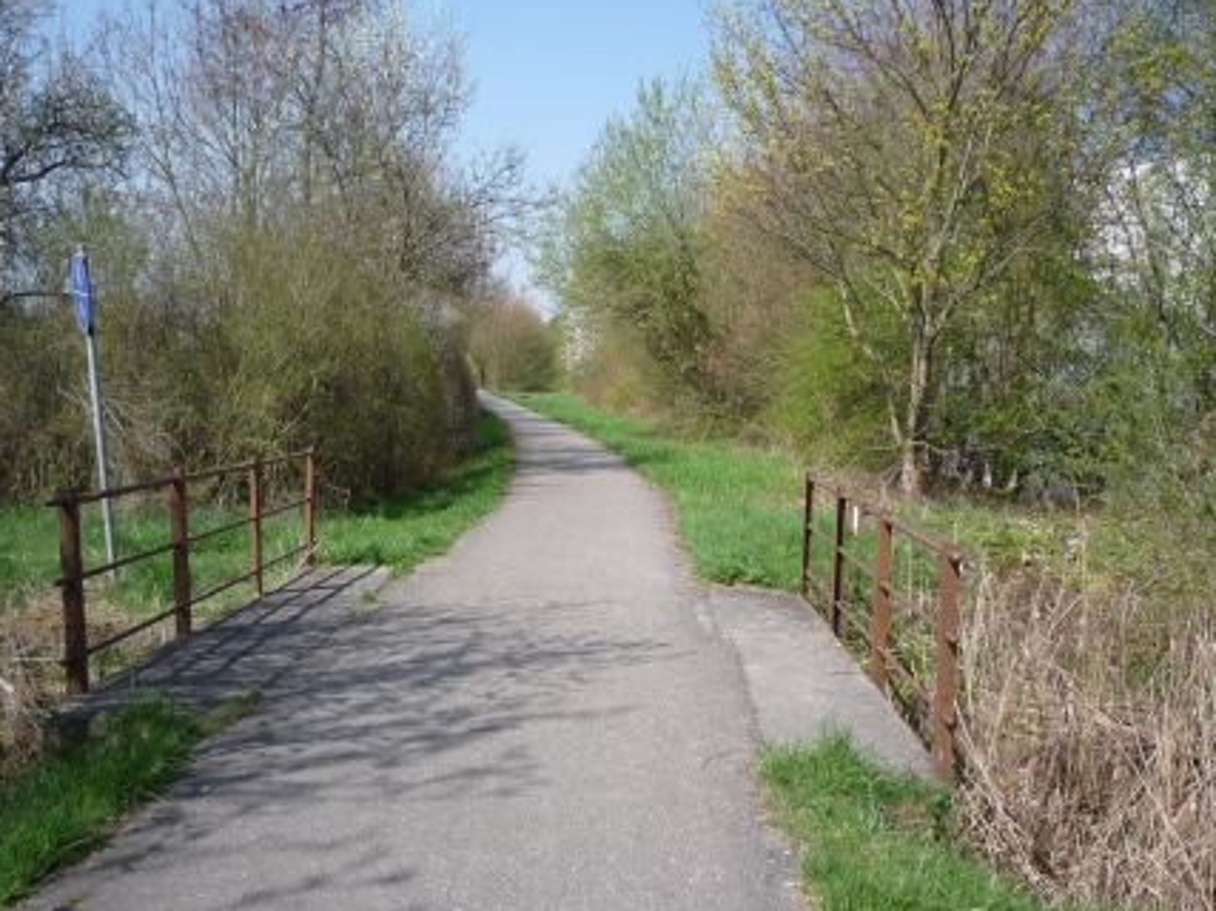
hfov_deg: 51.3
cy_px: 498
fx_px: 1264
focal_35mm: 36
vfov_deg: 39.6
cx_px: 561
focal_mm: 5.2
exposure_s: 1/400
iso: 100
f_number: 4.5
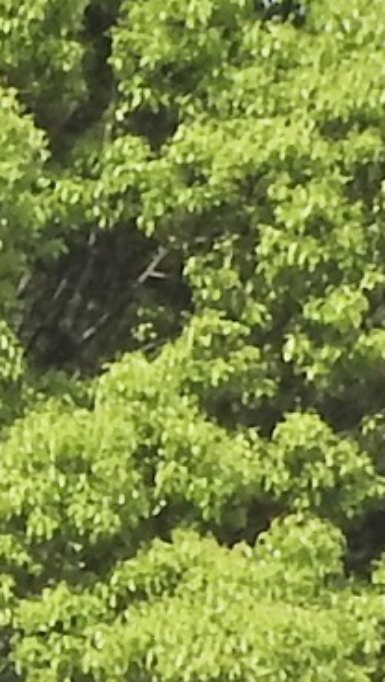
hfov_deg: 4.3
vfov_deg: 8.0
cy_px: 636
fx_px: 4854
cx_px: -1040
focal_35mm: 268
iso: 100
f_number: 6.3
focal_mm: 5
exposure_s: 1/400
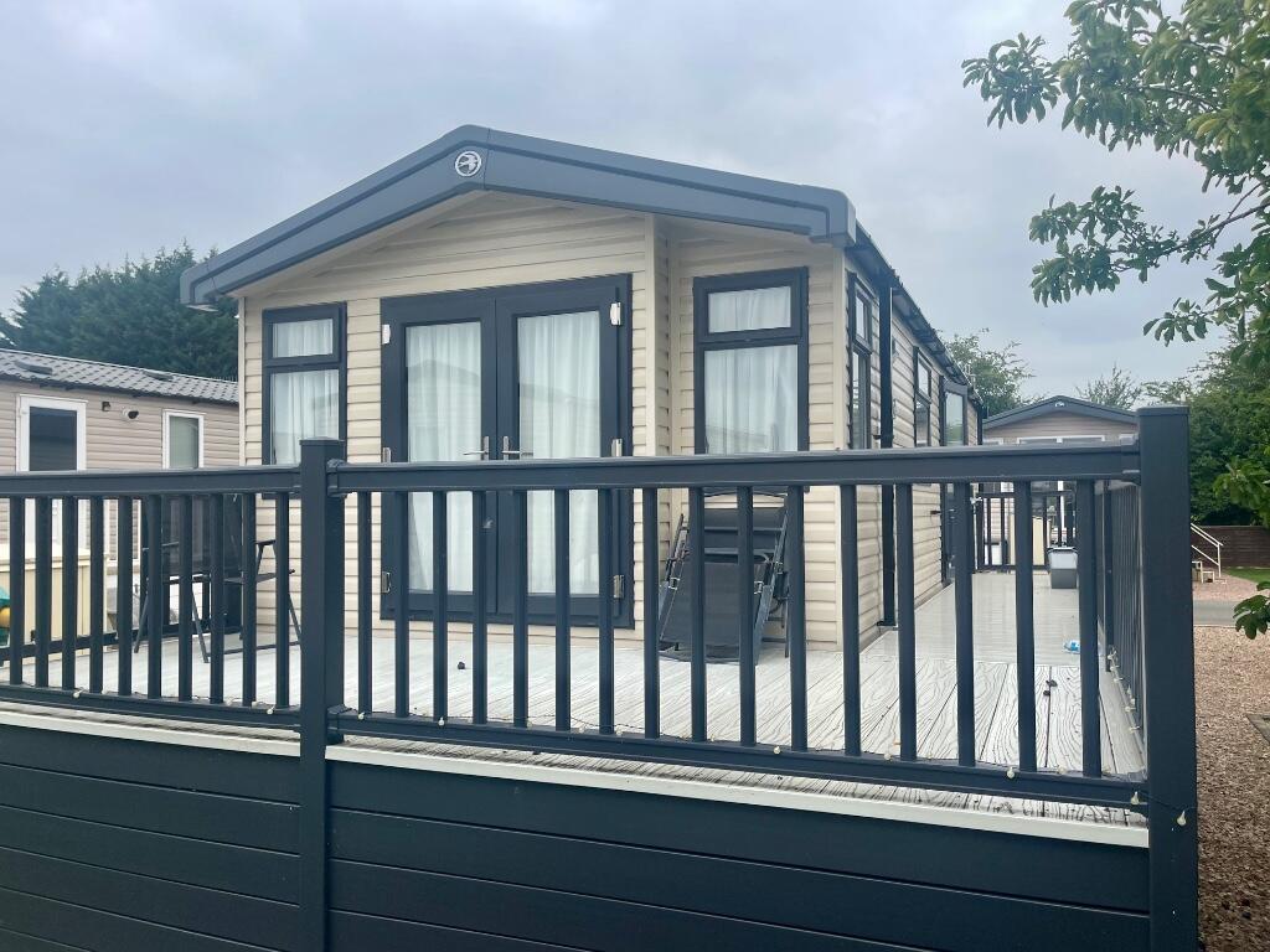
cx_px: 635
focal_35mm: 25
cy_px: 476
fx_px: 917
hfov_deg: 69.4
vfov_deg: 54.9
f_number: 1.6
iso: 32
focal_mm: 5.1
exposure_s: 1/1883
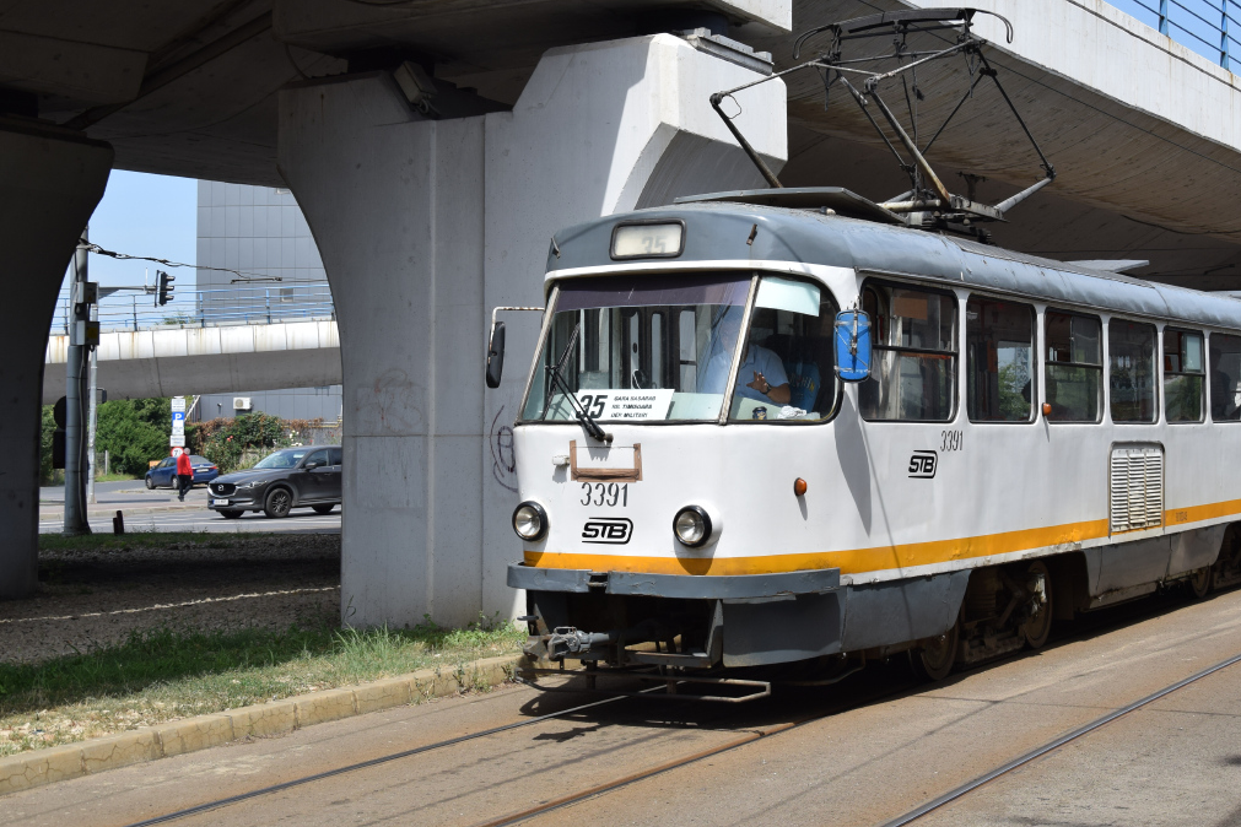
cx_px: 748
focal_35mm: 54
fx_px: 1861
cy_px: 332
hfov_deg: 36.7
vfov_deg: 25.0
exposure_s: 1/800
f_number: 6.3
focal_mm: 28
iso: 200
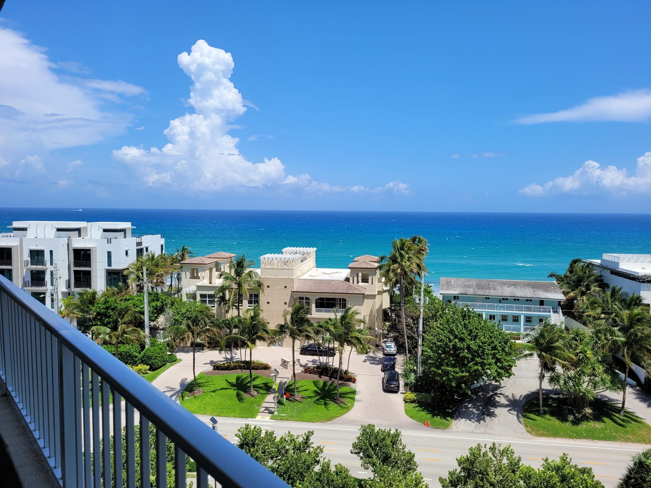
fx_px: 489
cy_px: 244
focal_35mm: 26
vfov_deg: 53.1
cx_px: 326
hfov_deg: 67.3
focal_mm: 5.4
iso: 40
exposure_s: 1/2708
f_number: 1.8
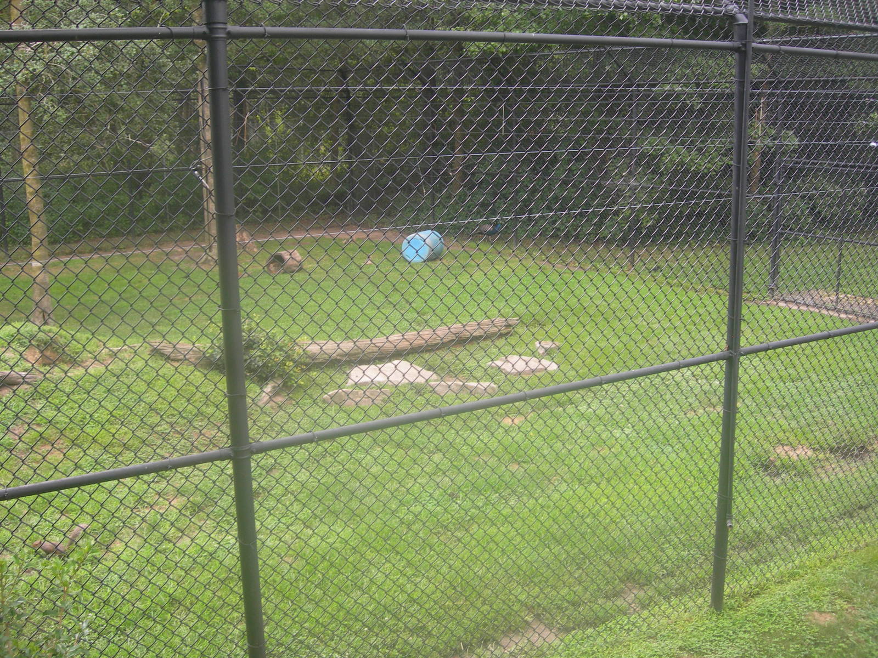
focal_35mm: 38
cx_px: 439
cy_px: 329
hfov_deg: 49.0
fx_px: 964
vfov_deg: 37.7
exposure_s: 1/107
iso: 50
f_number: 2.8
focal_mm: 7.8
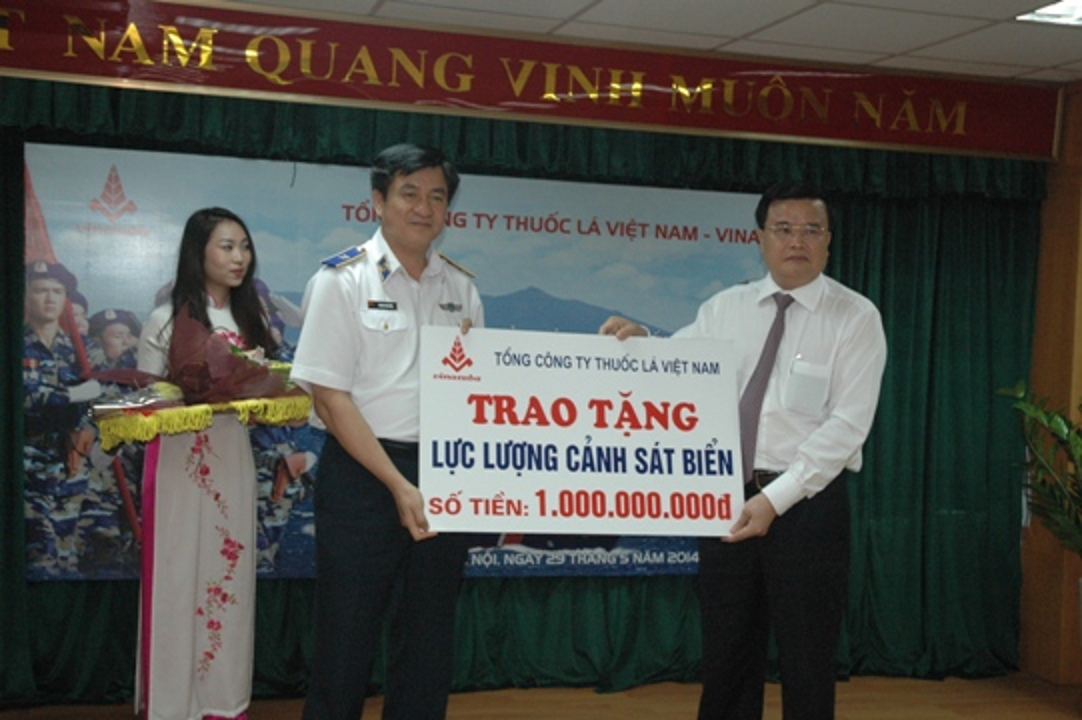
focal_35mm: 46
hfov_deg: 42.3
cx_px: 541
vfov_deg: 28.9
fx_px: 1397
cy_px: 360
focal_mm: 31
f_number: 4.8
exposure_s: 1/60
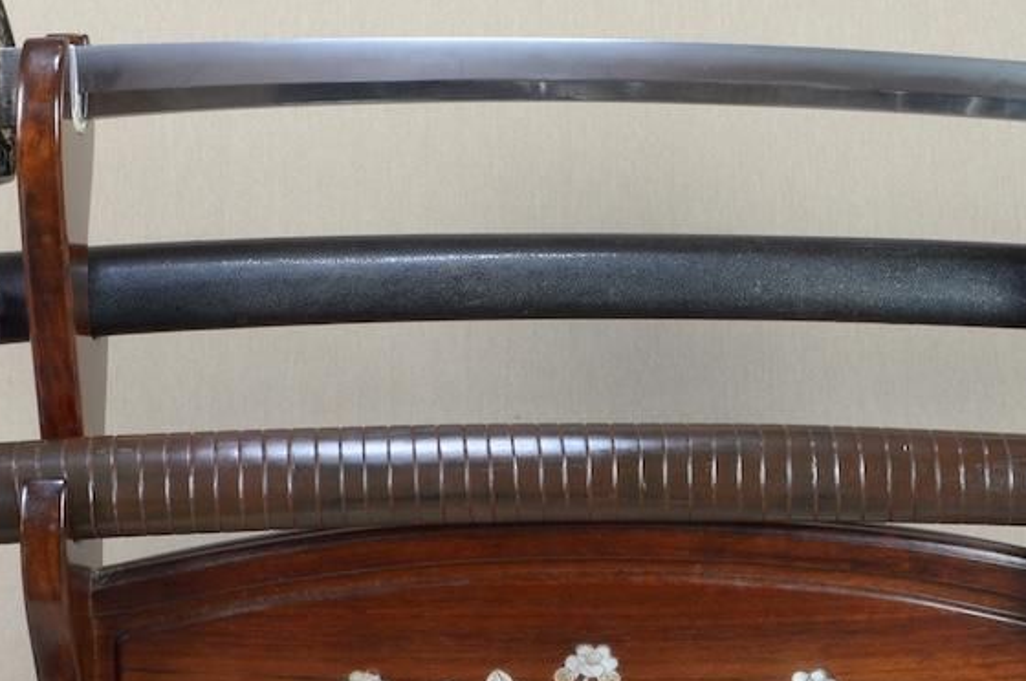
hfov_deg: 27.0
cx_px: 579
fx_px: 2135
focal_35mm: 75
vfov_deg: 18.0
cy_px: 135
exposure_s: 1/2
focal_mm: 20
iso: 400
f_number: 11
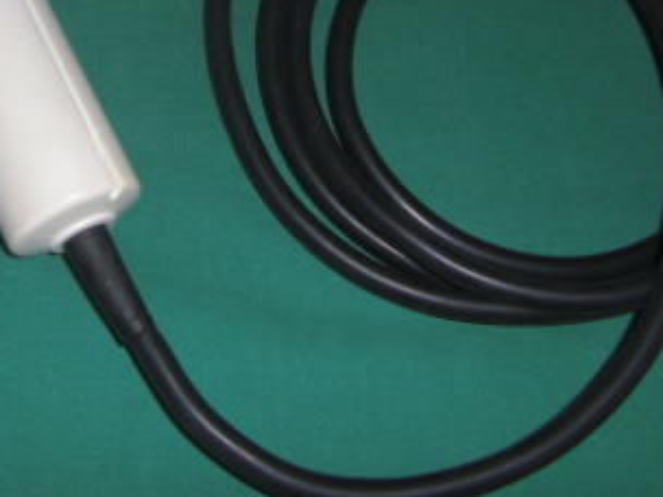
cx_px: 262
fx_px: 1130
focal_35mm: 59
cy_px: 28
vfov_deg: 24.0
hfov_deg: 32.6
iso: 100
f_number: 2.6
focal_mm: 4.9
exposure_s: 1/60
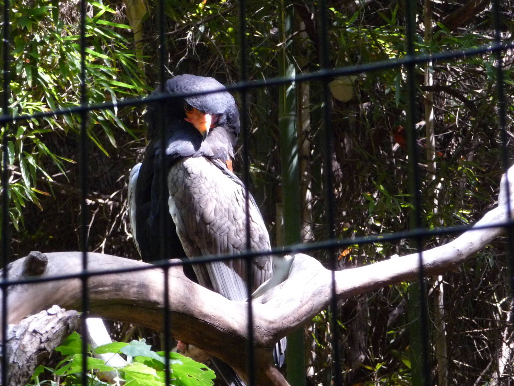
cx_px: 252
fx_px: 2332
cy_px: 205
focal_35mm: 157
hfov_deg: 12.6
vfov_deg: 9.5
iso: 400
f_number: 4.8
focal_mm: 25.2
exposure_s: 1/60
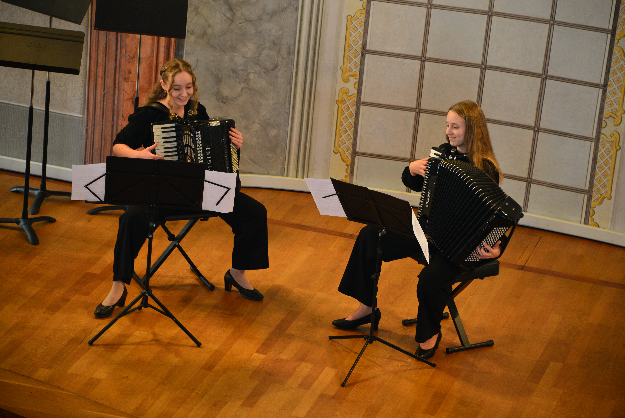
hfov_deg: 12.8
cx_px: 312
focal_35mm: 160
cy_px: 209
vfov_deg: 8.6
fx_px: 2779
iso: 800
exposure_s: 1/90
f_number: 5.6
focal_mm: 160
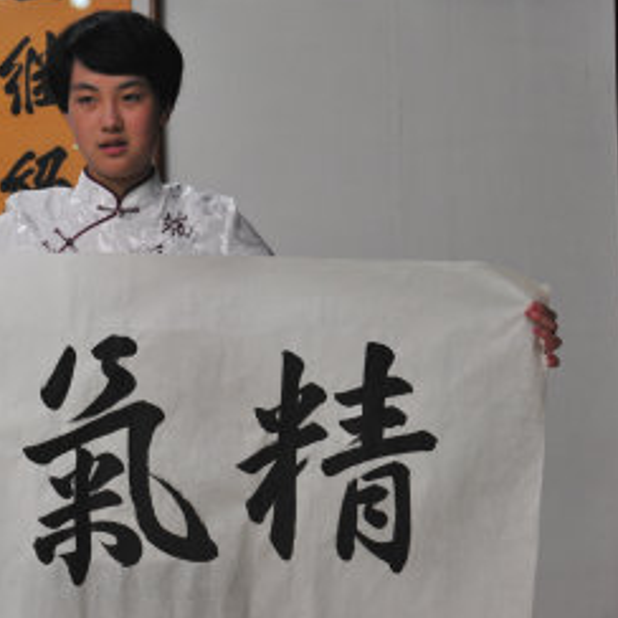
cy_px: 303
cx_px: 111
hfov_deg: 15.1
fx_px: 2320
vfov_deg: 15.2
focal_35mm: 115
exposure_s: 1/60
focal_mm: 45
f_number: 4
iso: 500
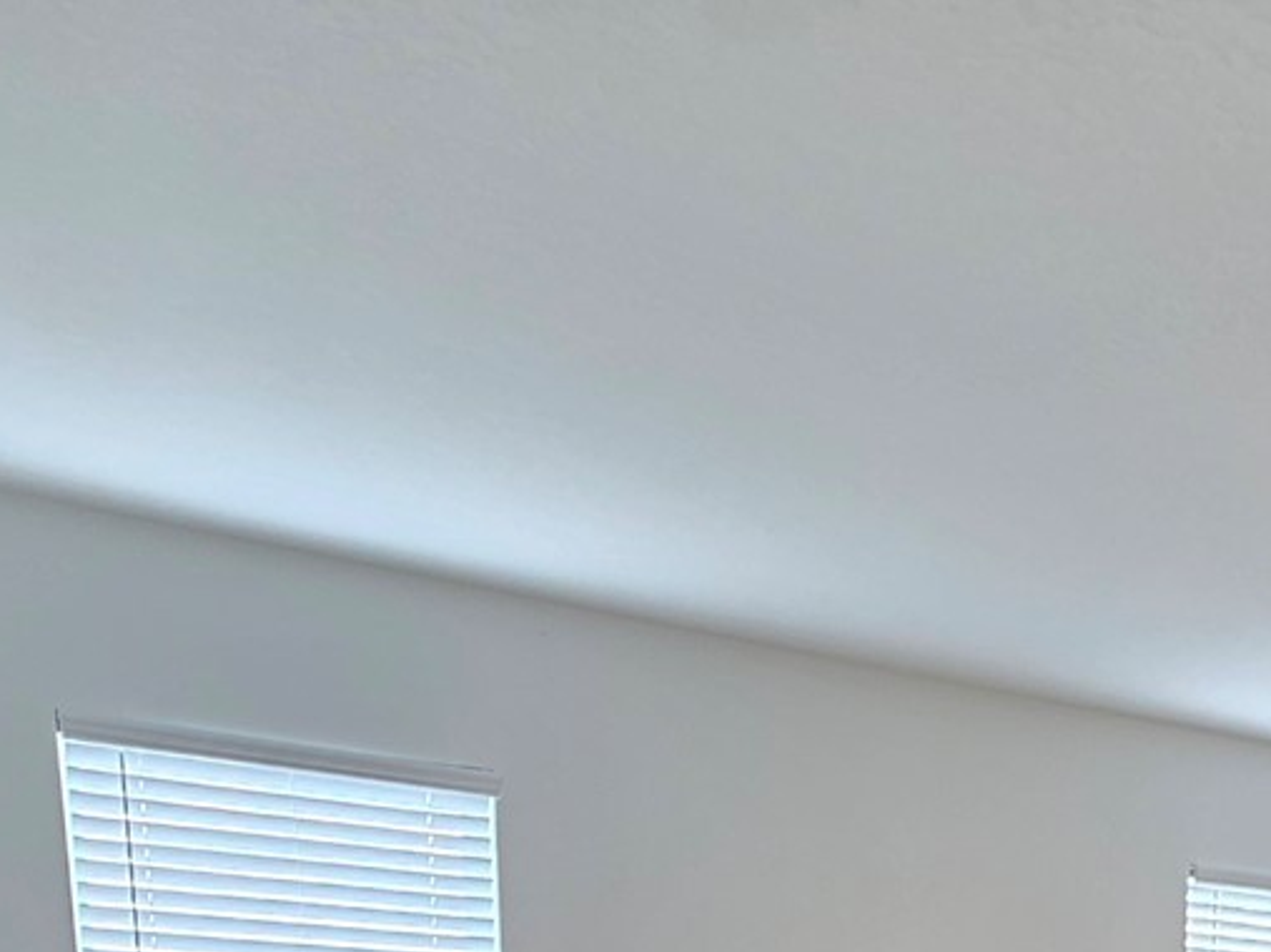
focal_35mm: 41
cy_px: 1418
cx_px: 1136
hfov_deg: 42.2
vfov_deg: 26.1
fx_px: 1505
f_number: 1.9
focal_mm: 2.2
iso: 250
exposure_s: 1/120
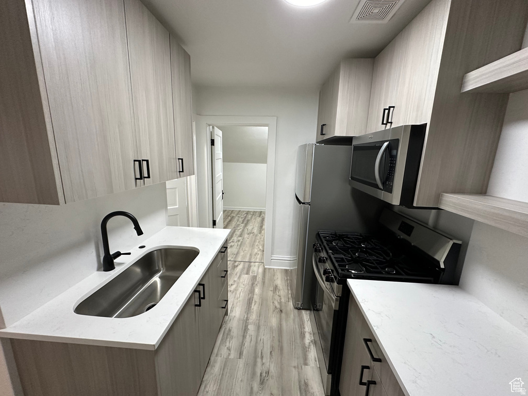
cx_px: 264
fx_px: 214
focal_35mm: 14
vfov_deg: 85.7
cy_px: 198
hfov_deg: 102.1
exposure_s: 1/120
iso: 320
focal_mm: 2.22
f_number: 2.2
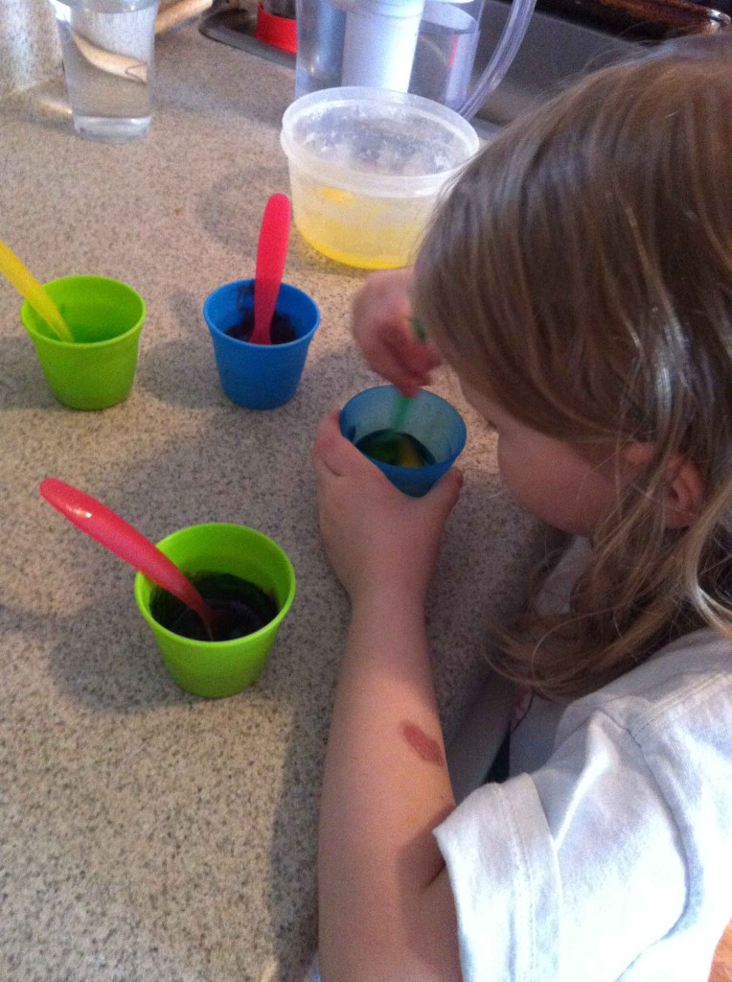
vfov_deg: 52.7
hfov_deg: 40.6
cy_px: 491
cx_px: 366
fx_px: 990
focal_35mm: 35
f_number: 2.8
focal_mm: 3.85
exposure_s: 1/15
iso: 500
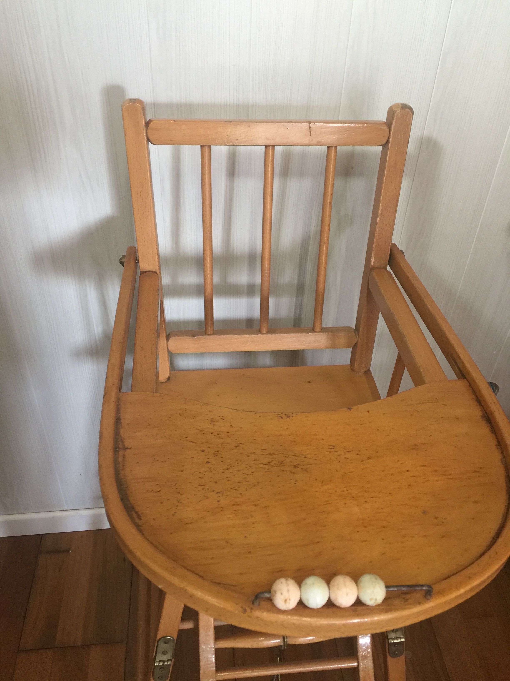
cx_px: 255
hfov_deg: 48.2
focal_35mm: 29
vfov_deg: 61.7
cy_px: 340
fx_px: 570
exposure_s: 1/17
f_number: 2.2
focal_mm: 4.15
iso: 64
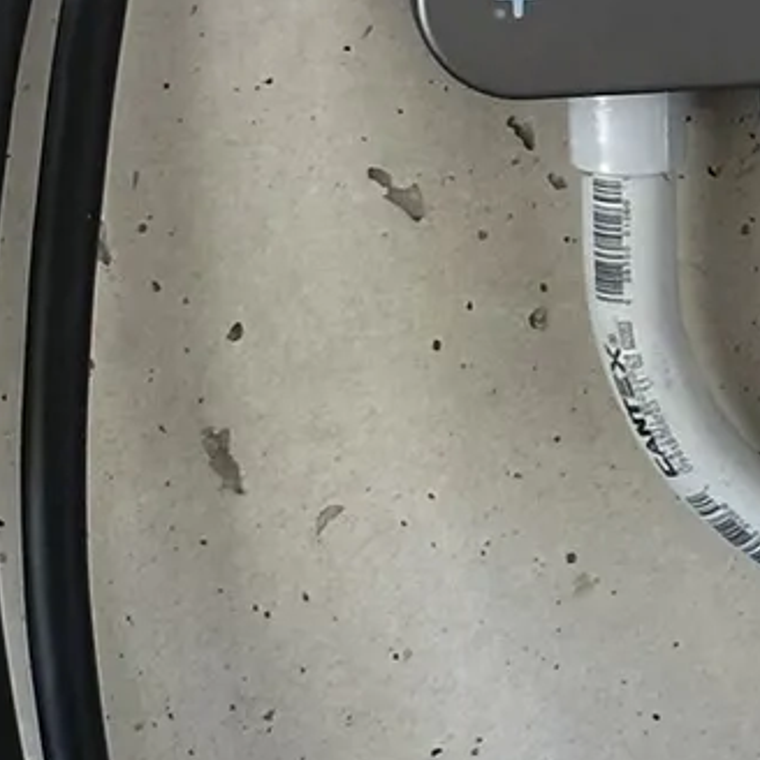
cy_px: 144
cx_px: 1061
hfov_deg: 7.0
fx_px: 6160
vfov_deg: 7.0
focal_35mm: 248
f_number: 1.78
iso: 160
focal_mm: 6.86
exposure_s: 1/60
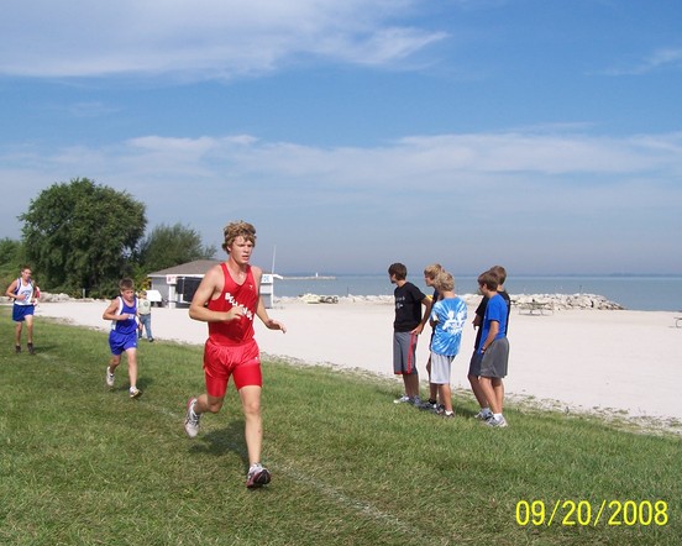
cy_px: 295
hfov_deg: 42.9
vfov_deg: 34.9
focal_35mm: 43
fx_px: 868
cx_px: 316
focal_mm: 6.3
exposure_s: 1/1000
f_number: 4
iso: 80
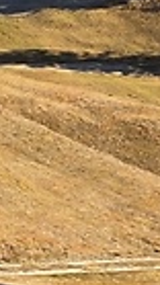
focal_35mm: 259
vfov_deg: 8.0
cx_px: -537
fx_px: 1957
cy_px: 525
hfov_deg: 4.3
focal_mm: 6.3
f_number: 1.7
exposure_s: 1/349
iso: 12
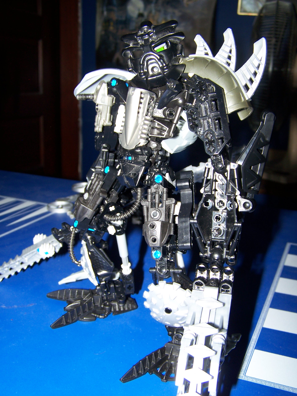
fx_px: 435
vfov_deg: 49.0
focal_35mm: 38
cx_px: 148
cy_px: 198
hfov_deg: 37.7
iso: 80
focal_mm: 6.3
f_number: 2.8
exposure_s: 1/60
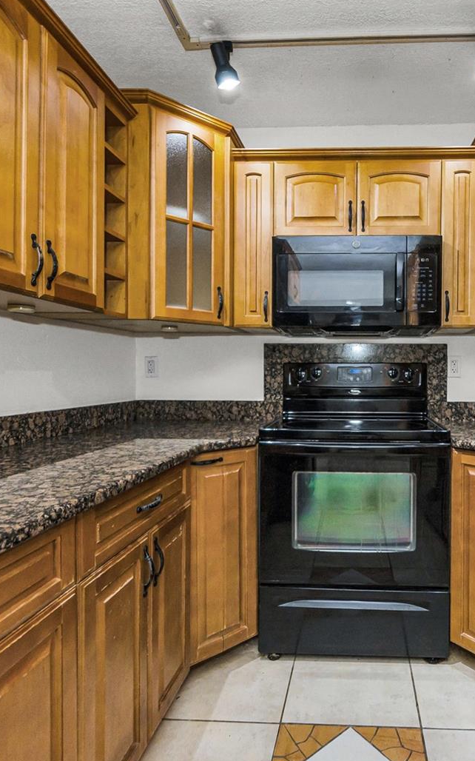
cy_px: 375
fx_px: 394
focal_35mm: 19
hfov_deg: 59.8
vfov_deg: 88.0
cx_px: 338
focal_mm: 8
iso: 320
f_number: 7.1
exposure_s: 1/40
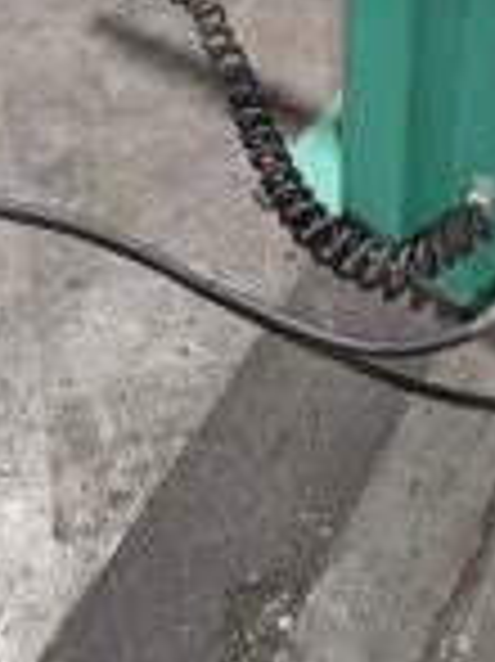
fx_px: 1337
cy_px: -126
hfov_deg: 21.0
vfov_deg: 25.1
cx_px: 295
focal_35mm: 70
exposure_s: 1/15
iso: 200
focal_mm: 6.3
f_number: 1.7
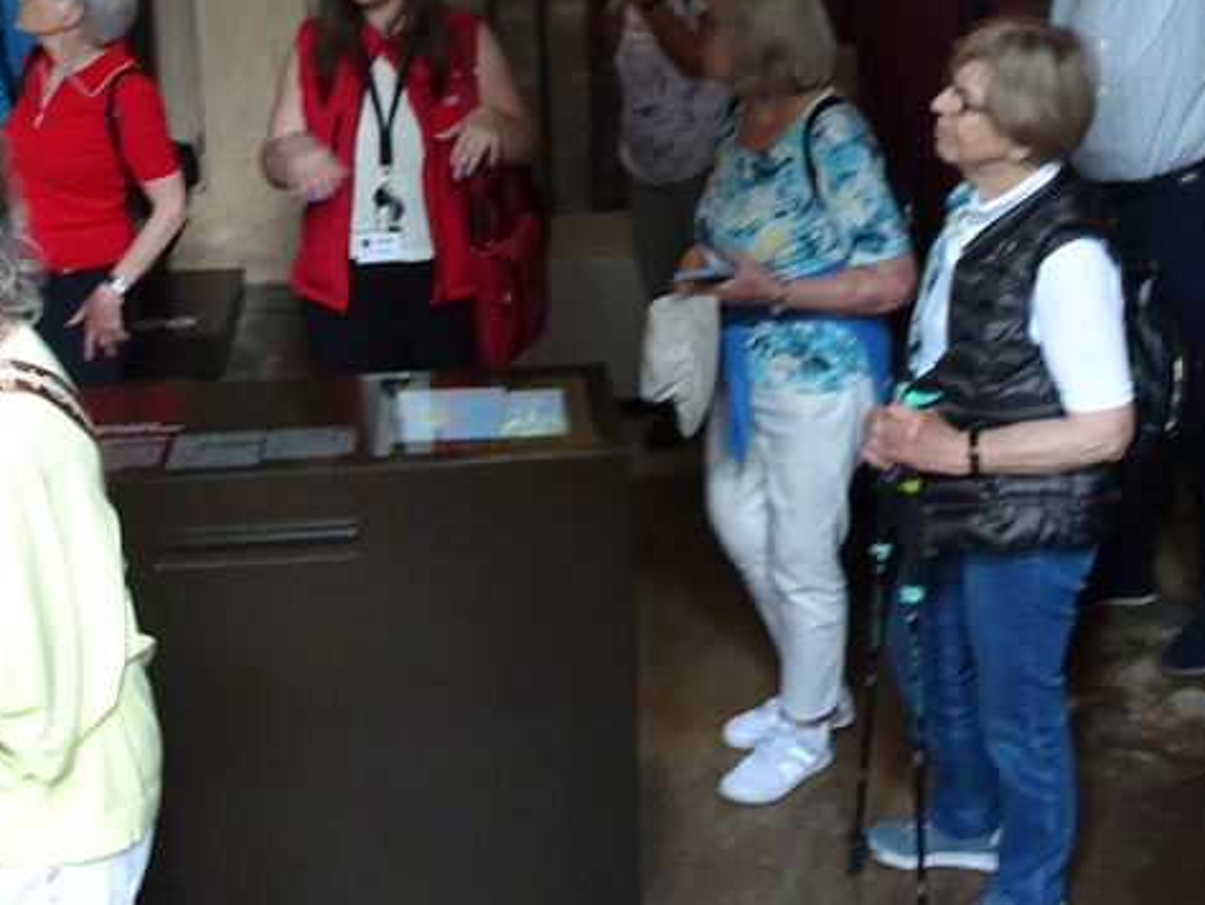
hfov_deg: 35.5
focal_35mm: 54
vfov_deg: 26.2
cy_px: 97
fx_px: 1881
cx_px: 606
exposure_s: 1/30
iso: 320
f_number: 3.5
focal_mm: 4.1
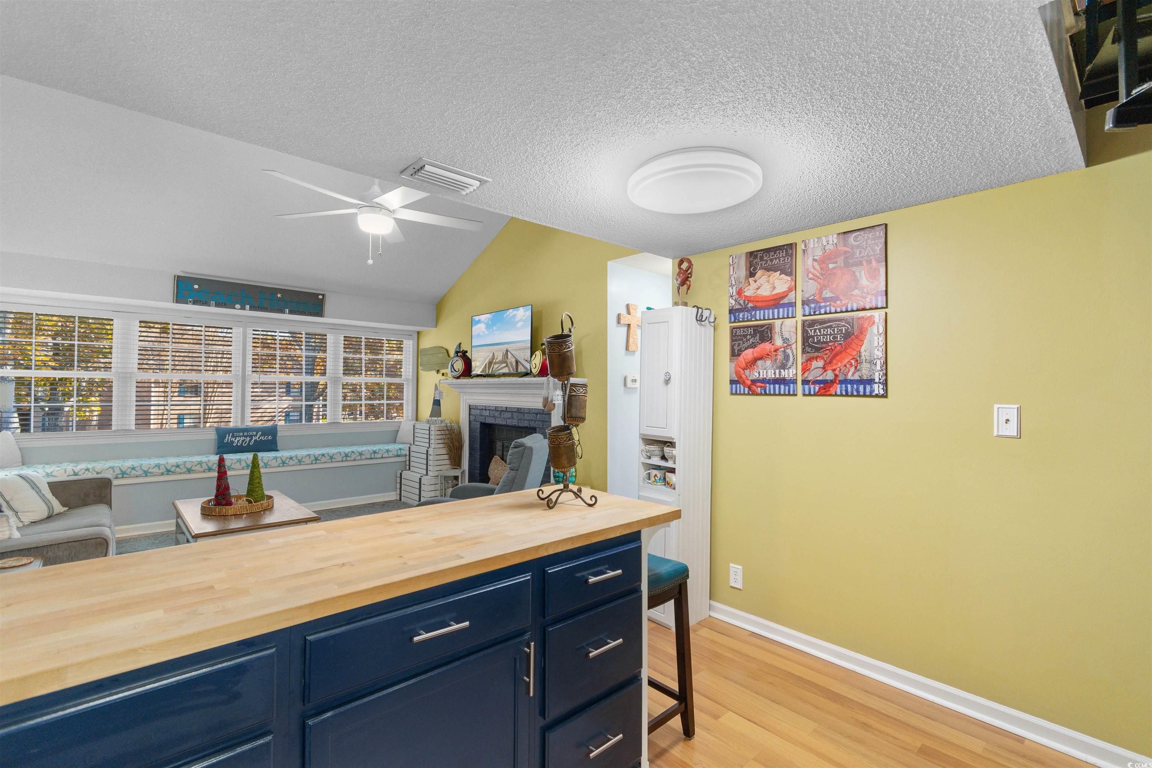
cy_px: 384
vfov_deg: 77.3
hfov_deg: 100.4
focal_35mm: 15
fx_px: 480
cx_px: 576
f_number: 4.5
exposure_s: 1/10
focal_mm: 10
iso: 100
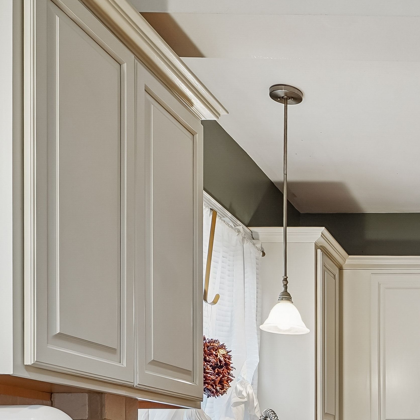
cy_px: 464
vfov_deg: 29.5
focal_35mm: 52
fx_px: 714
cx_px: 497
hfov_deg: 28.7
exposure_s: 1/13
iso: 400
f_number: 7.1
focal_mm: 17
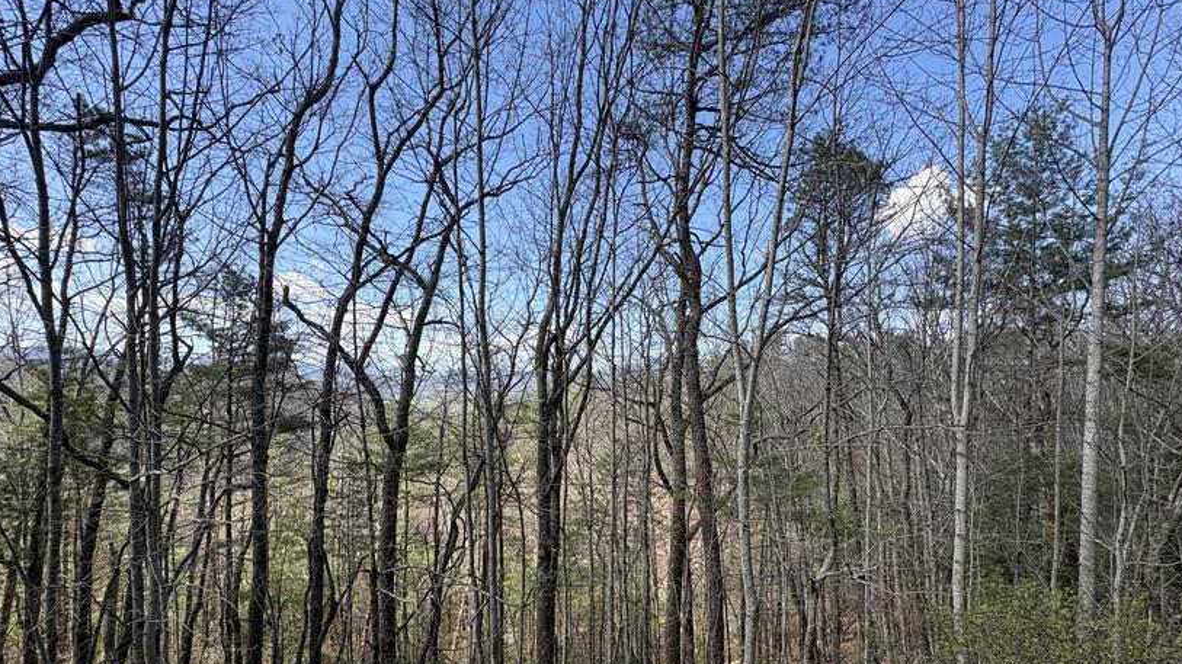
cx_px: 588
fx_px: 501
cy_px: 402
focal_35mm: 16
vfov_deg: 66.3
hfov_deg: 99.4
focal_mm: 2.22
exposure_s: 1/681
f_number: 2.2
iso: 40
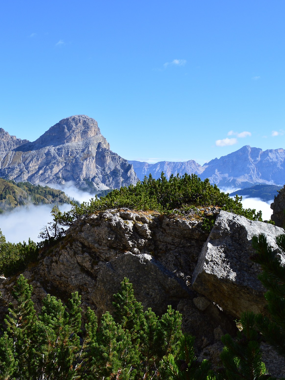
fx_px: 439
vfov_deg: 46.8
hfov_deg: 35.1
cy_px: 193
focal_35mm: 40
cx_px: 67
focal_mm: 18
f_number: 7.1
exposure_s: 1/200
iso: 100
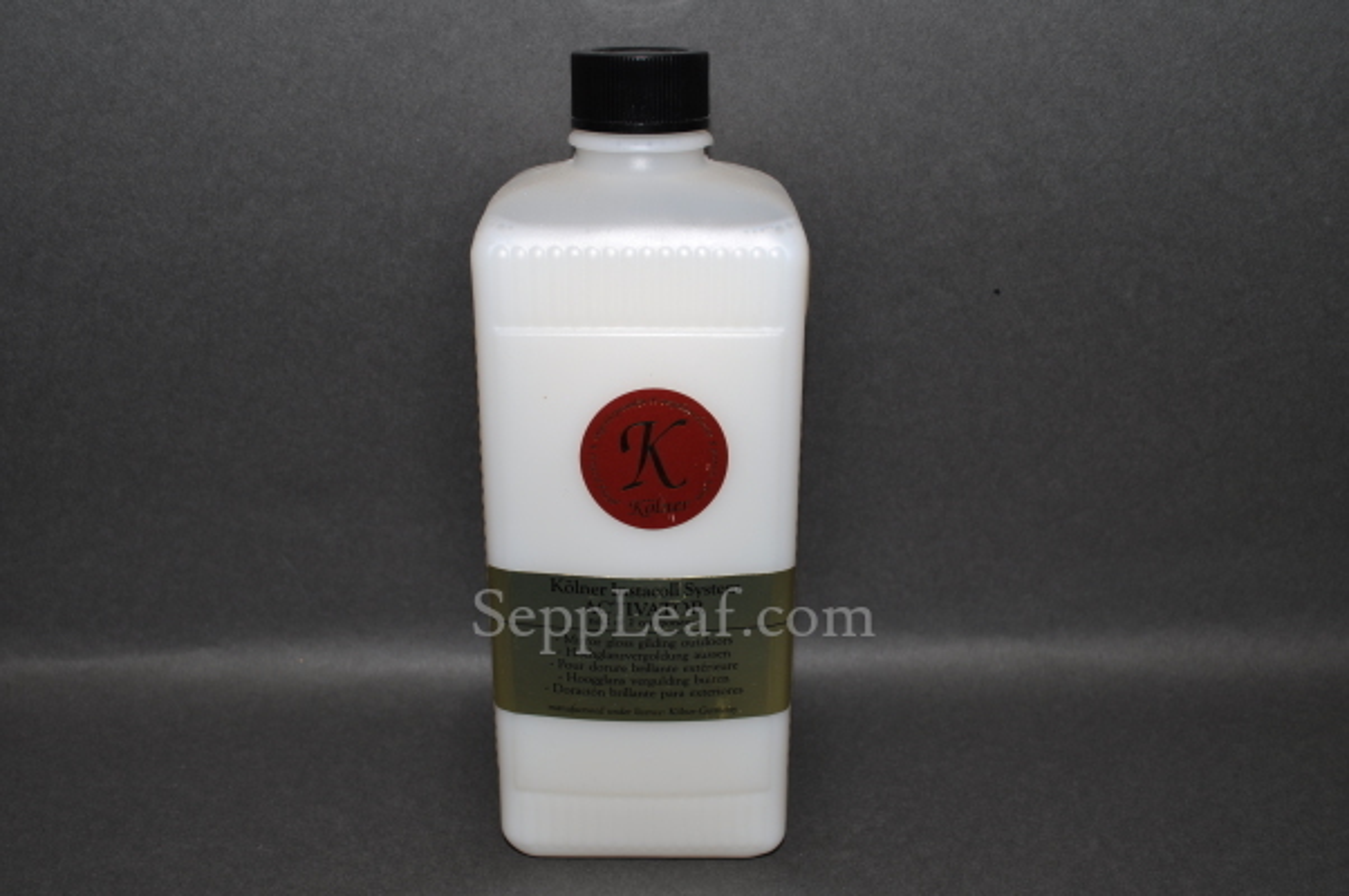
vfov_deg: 36.8
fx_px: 1348
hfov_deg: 53.2
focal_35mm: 36
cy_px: 448
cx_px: 674
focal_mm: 24
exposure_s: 1/160
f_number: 9
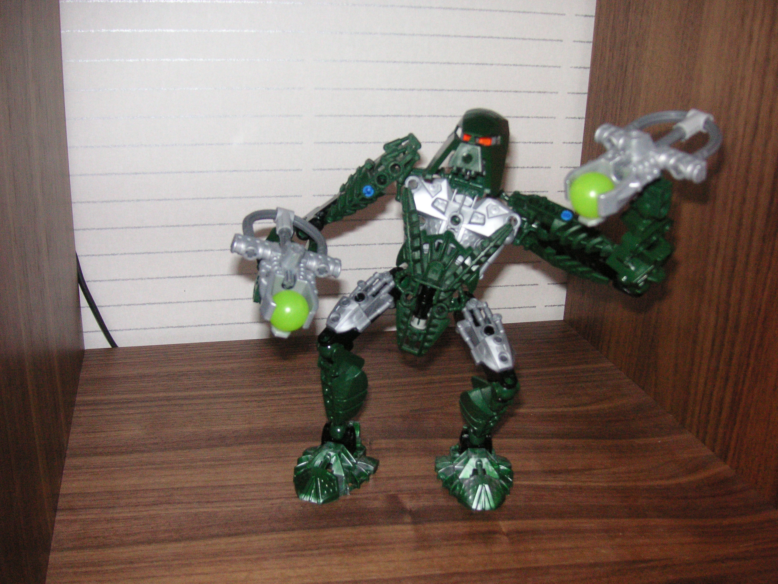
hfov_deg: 50.1
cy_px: 292
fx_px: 832
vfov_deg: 38.7
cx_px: 389
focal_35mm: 37
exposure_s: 1/45
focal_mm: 6.1
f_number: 2.8
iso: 160
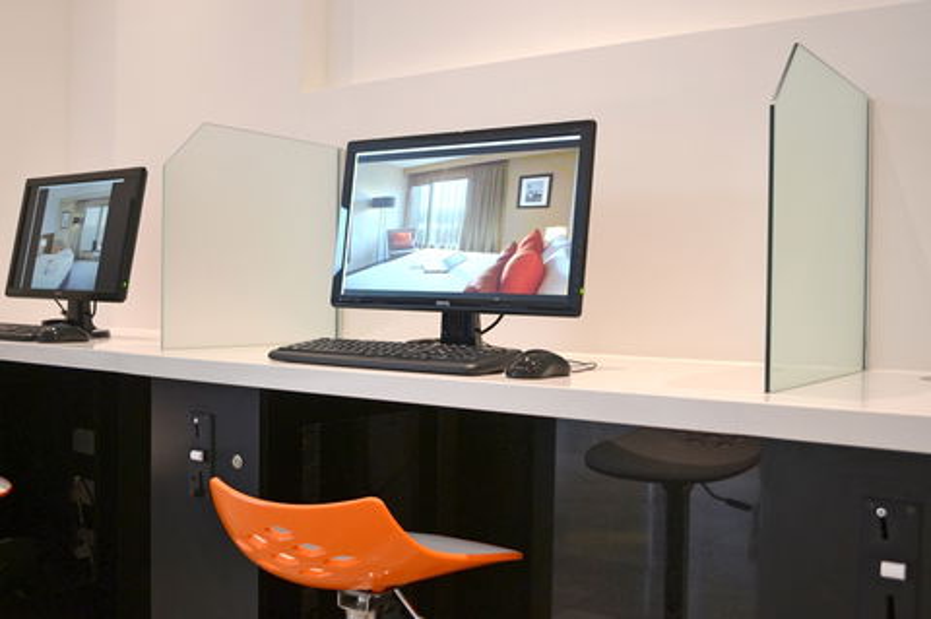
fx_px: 930
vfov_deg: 36.8
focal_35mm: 36
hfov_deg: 53.2
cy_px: 310
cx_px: 466
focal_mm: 24
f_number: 4
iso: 400
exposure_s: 1/25
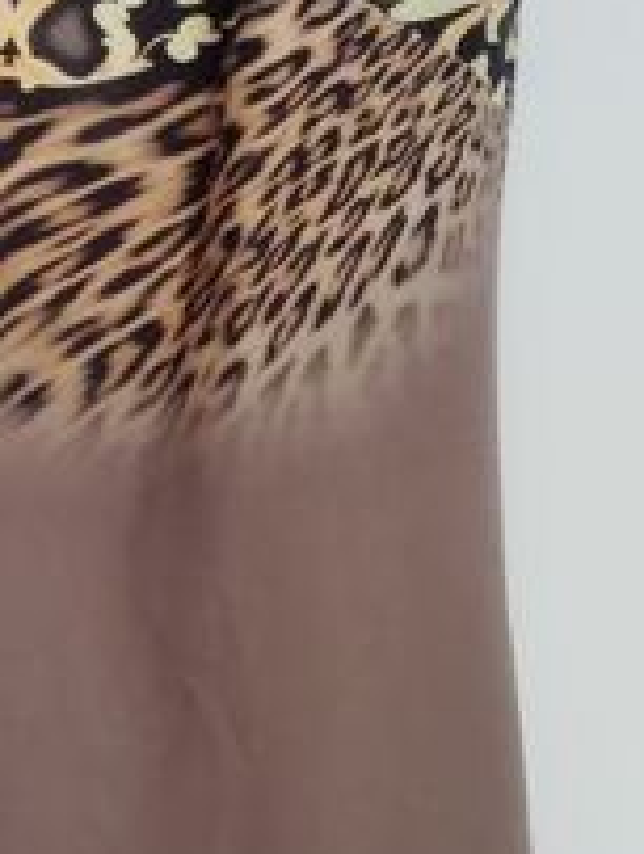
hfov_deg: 16.6
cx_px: 34
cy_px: 435
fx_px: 2176
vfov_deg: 22.2
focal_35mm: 88
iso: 1075
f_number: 1.8
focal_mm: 4.22
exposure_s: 1/25
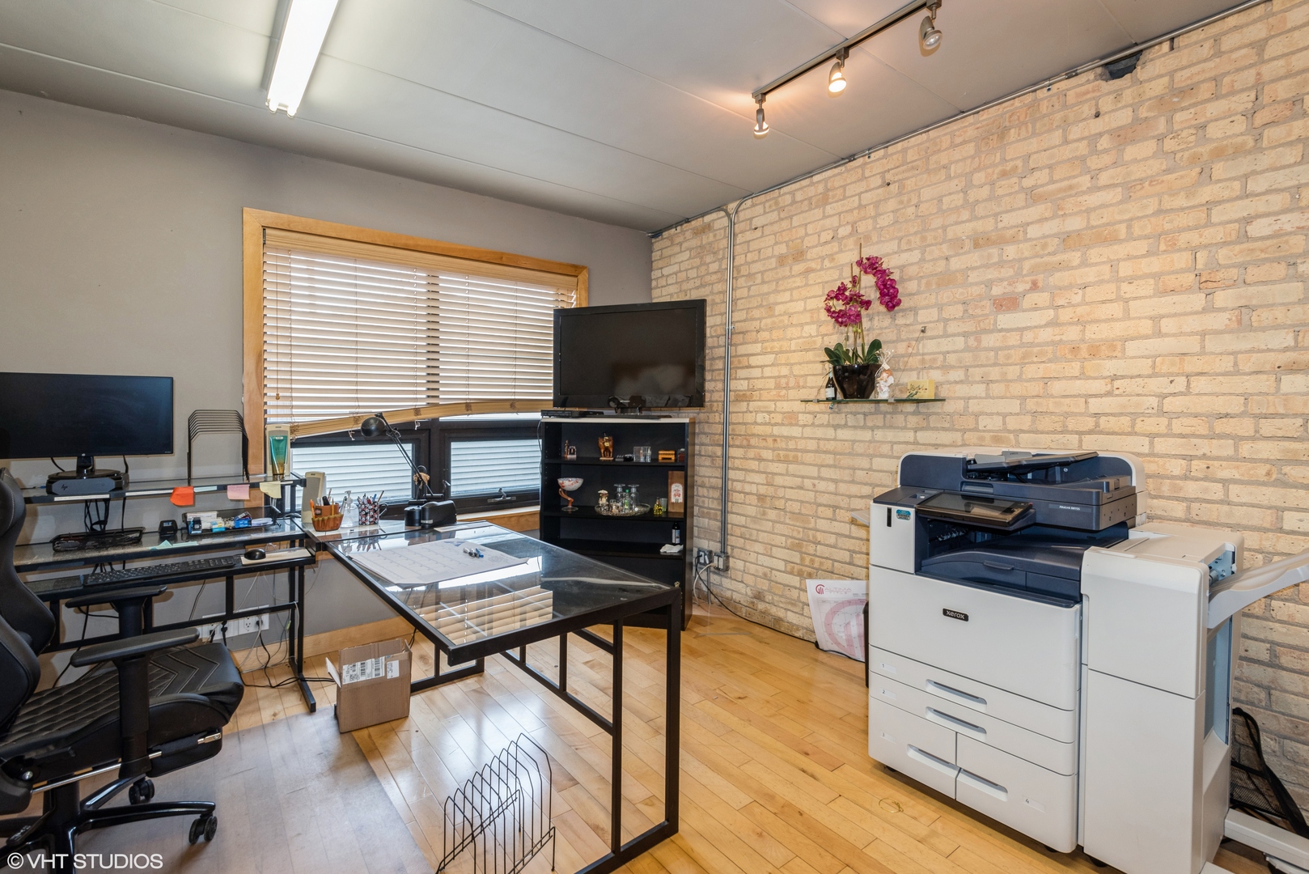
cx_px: 654
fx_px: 582
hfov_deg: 96.7
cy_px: 437
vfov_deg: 73.8
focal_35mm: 16
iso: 400
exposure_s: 1/13
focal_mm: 16
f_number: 8
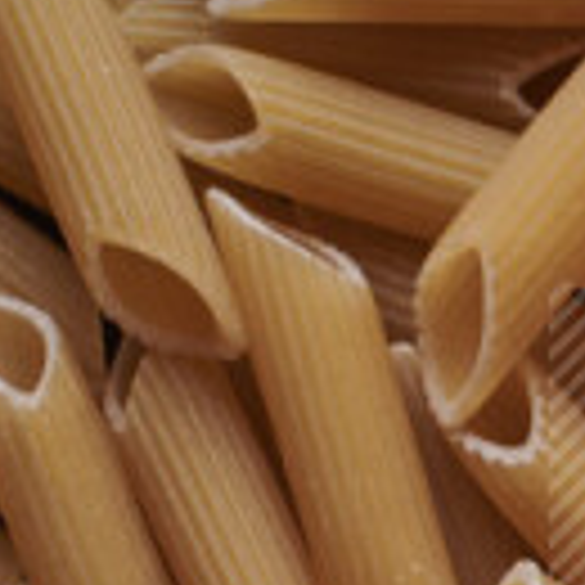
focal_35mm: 262
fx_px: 5009
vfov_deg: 6.5
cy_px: 1058
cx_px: 1670
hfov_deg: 6.2
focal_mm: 50
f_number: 8
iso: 160
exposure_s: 1/100
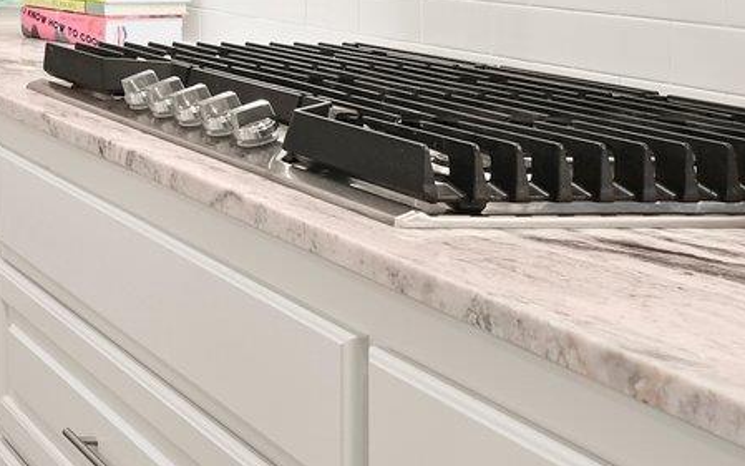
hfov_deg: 23.6
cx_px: -435
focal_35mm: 65
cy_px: -101
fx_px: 1320
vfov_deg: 18.9
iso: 200
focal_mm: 14
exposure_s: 1/4
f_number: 10
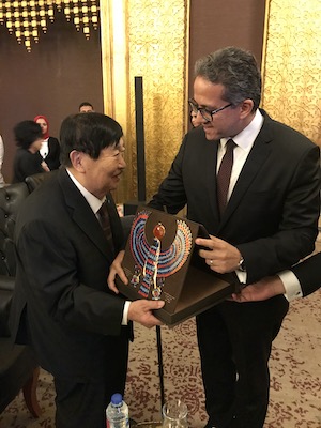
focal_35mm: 28
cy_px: 214
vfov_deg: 63.4
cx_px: 160
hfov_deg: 49.7
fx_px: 346
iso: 100
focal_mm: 3.99
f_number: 1.8
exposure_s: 1/7
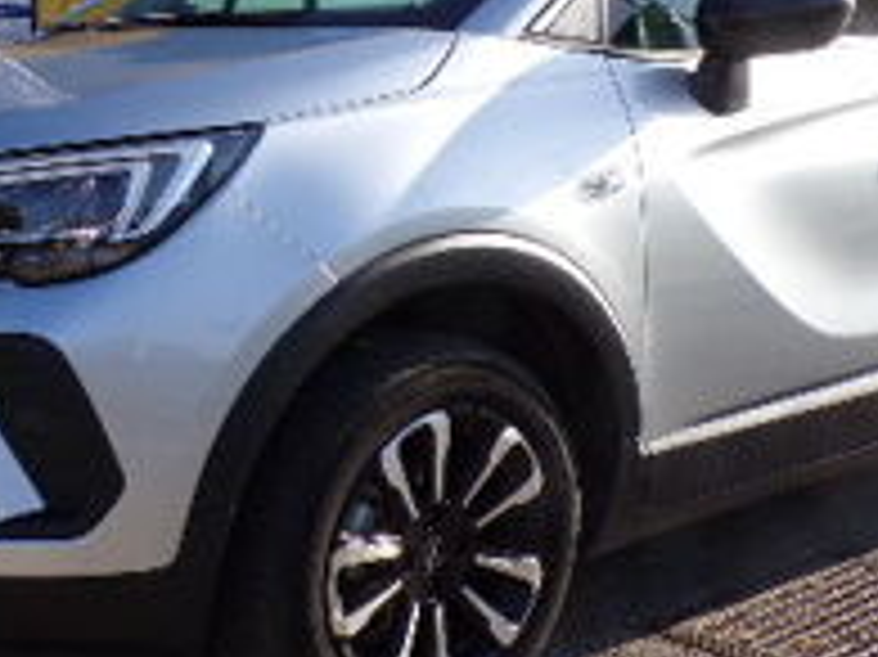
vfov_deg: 24.7
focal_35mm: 59
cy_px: 261
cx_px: 338
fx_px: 1496
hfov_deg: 32.6
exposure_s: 1/200
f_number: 5.8
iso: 80
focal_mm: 4.3
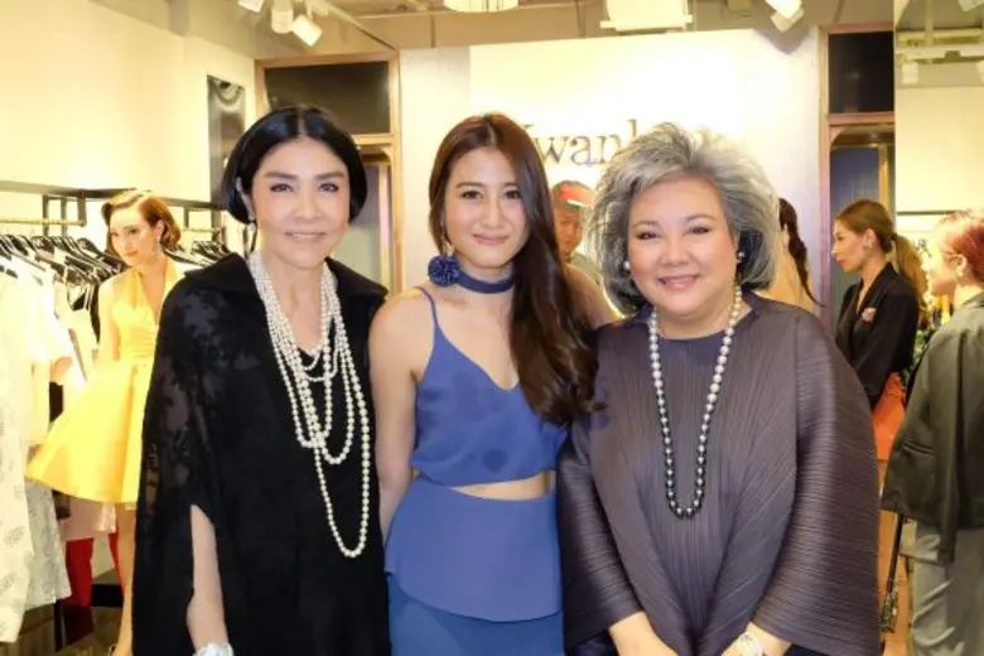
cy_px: 328
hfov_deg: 48.5
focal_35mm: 40
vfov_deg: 33.4
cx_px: 492
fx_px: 1093
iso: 3200
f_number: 4.5
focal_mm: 26.9
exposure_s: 1/45
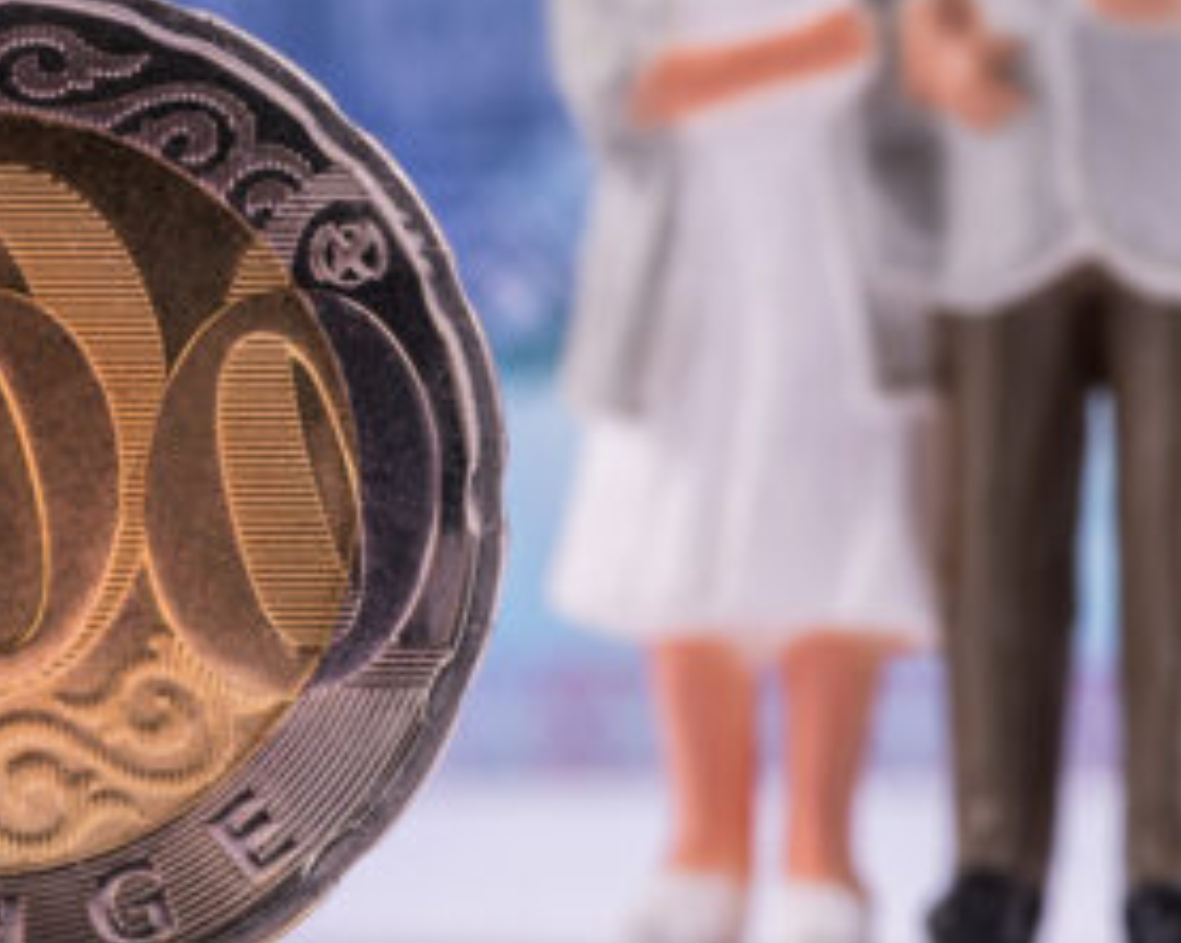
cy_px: 170
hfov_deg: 7.3
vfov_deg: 5.8
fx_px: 9291
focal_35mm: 266
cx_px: 208
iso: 64
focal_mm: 105
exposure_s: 1/125
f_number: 32
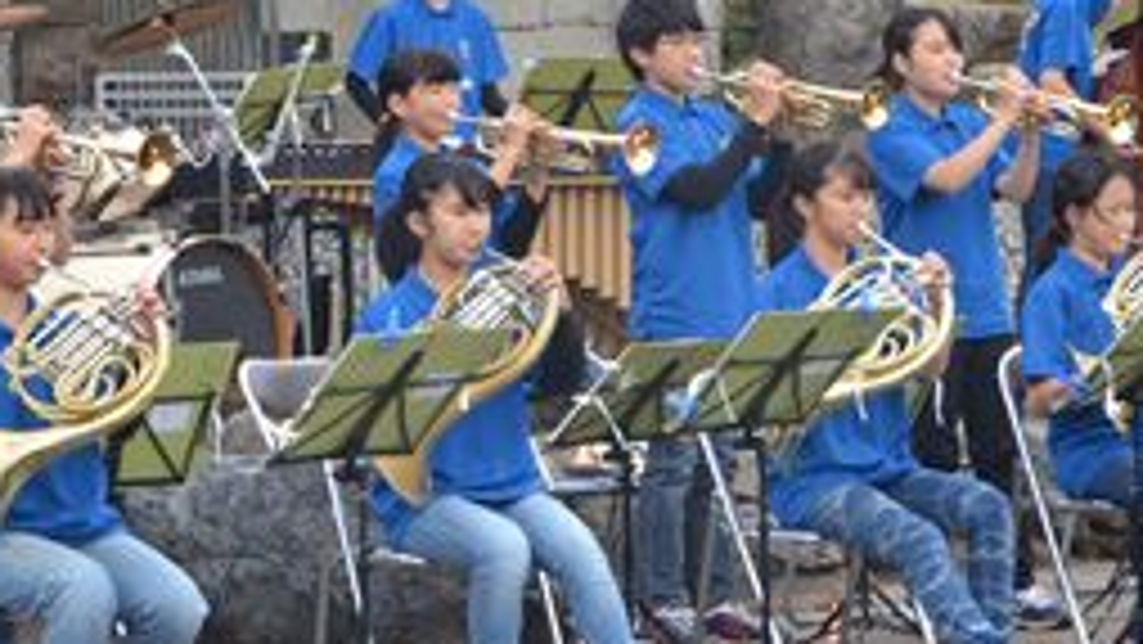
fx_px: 8427
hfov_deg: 7.8
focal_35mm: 278
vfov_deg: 4.4
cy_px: 47
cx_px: 598
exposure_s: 1/250
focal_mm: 90
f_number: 8
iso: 900
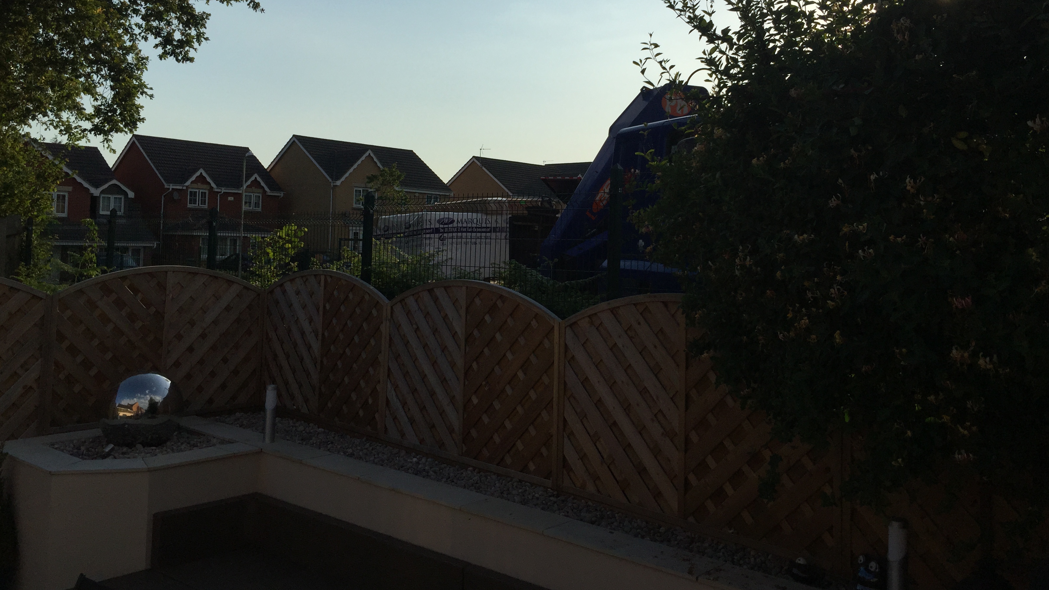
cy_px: 221
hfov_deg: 61.0
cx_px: 526
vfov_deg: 36.5
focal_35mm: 32
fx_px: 890
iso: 32
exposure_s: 1/4950
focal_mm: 4.15
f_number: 2.2
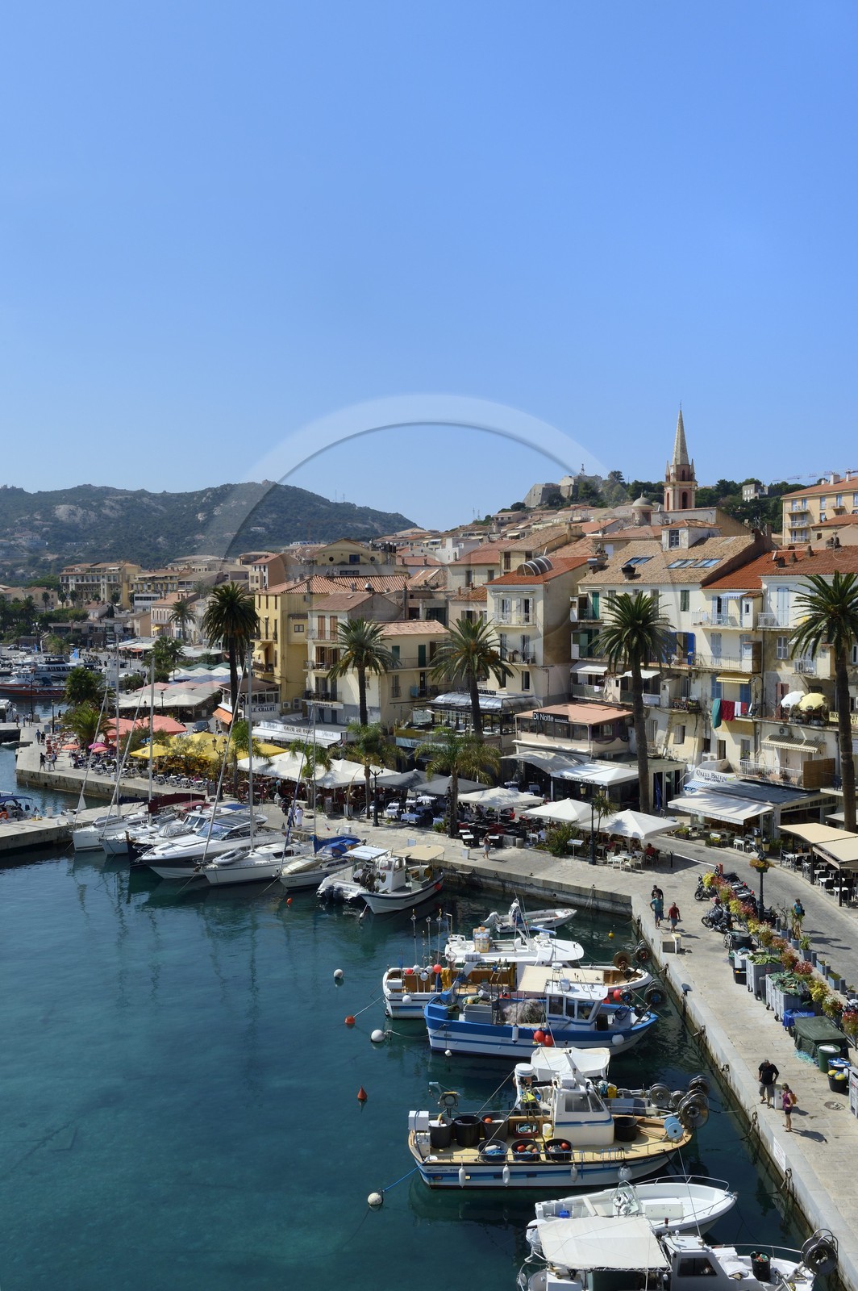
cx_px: 429
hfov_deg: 41.0
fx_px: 1146
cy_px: 646
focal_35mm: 32
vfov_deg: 58.8
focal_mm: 32
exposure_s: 1/200
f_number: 18
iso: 200
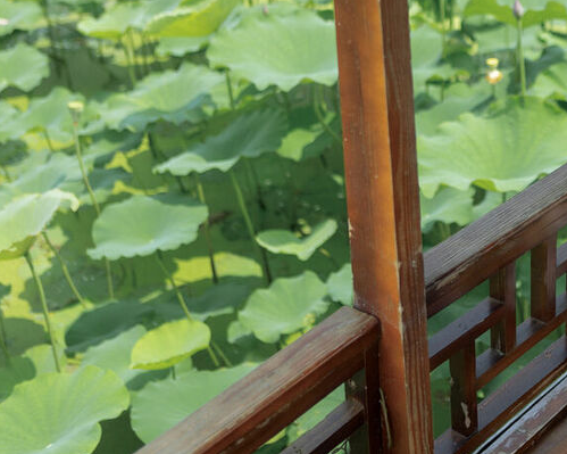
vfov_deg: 19.2
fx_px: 1325
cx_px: 548
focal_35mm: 79
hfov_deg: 23.3
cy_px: 74
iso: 100
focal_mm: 40
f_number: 2.8
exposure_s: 1/800
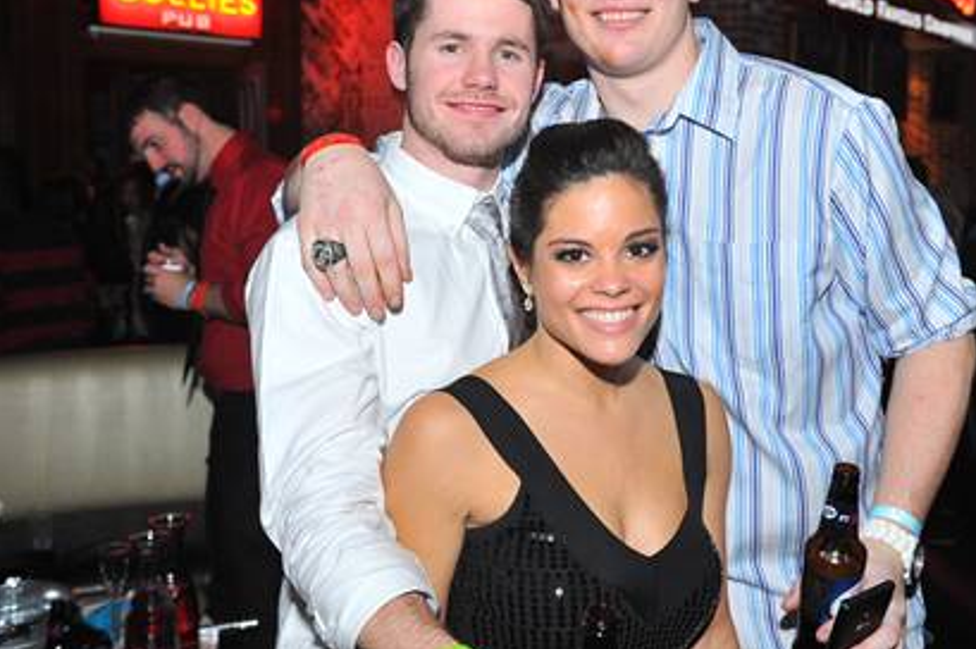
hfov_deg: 45.3
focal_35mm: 43
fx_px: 1165
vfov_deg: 30.9
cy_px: 222
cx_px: 575
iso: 1600
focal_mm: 32
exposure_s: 1/100
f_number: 5.6
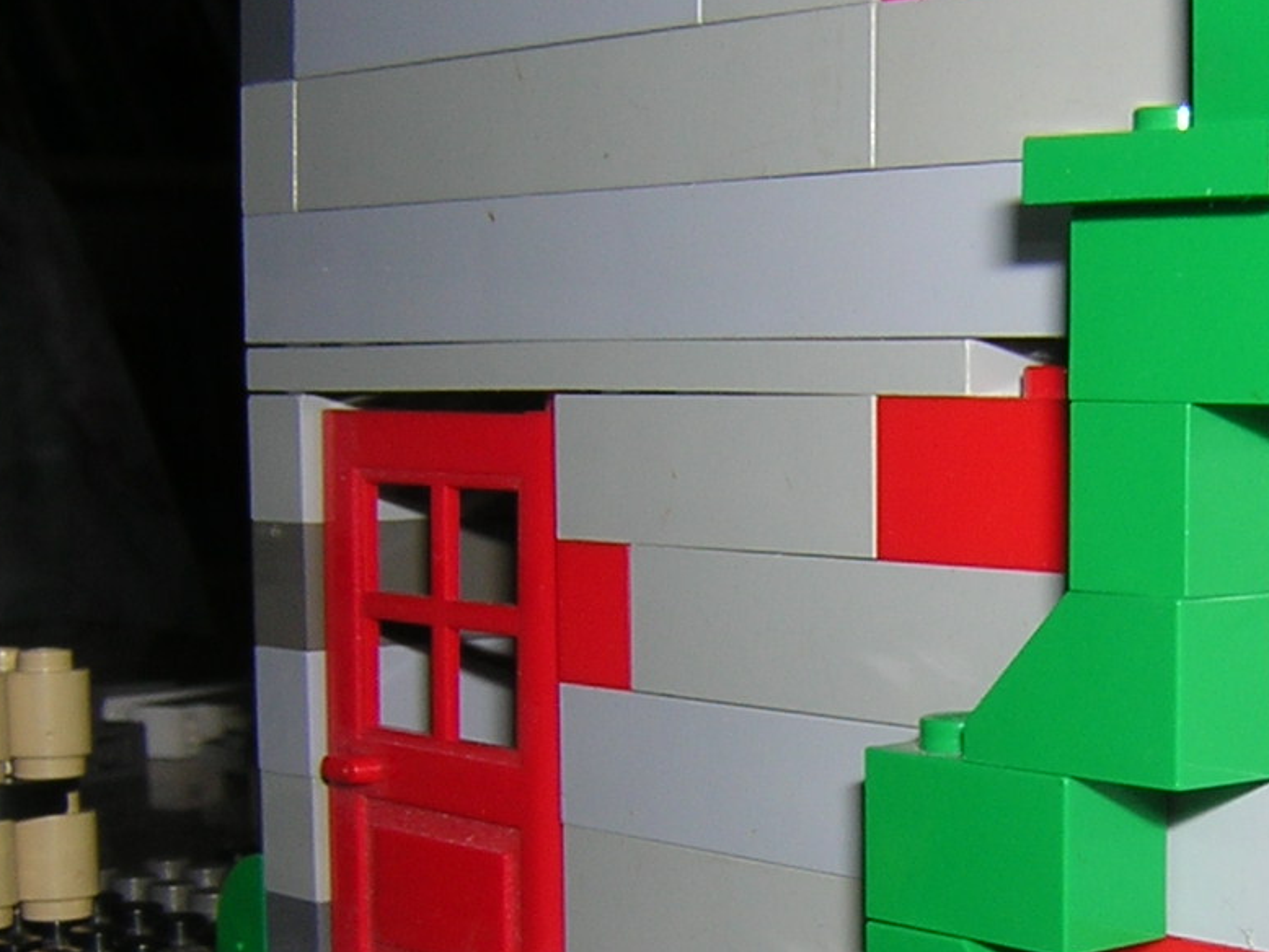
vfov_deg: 19.8
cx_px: 1098
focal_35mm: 74
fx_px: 2714
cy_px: 721
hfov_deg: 25.6
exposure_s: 1/60.1
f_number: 5.2
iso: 100
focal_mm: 4.7
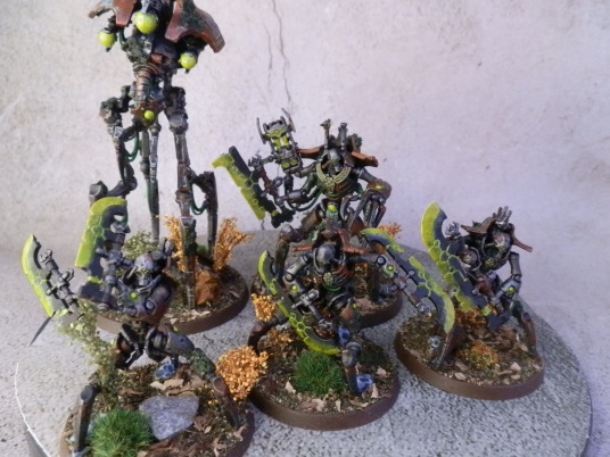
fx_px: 493
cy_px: 228
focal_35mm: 28
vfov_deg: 49.7
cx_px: 305
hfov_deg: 63.4
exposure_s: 1/100
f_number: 3.1
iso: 400
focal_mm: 5
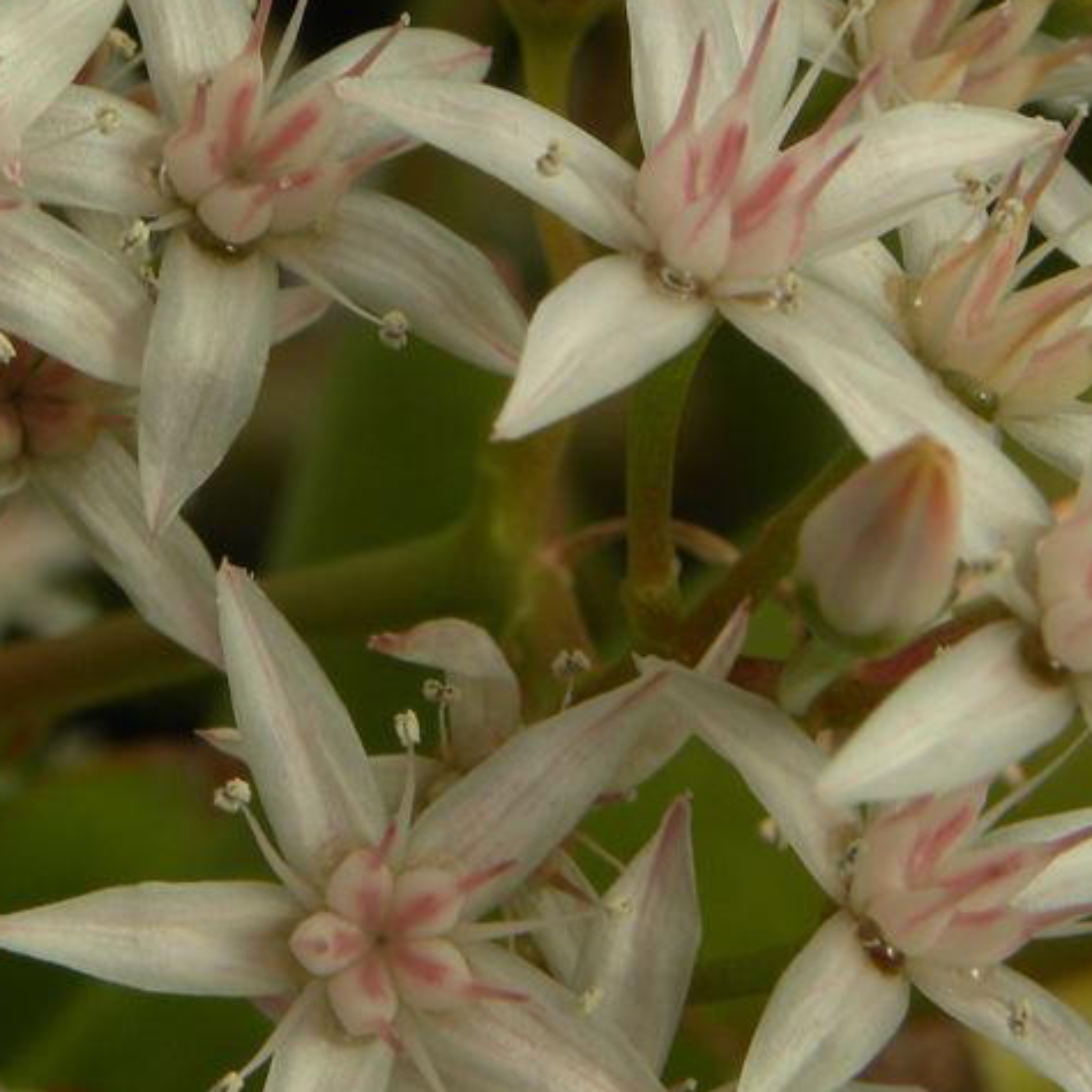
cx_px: 122
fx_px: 6389
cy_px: 452
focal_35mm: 179
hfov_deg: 9.7
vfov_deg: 9.8
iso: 64
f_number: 5.6
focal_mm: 13.4
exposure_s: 1/262
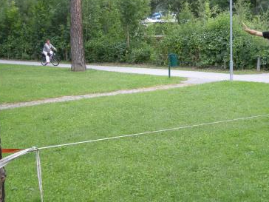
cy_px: 107
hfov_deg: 29.8
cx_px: 156
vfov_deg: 22.6
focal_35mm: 65
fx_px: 505
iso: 64
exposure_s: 1/148
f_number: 2.8
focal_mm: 7.9
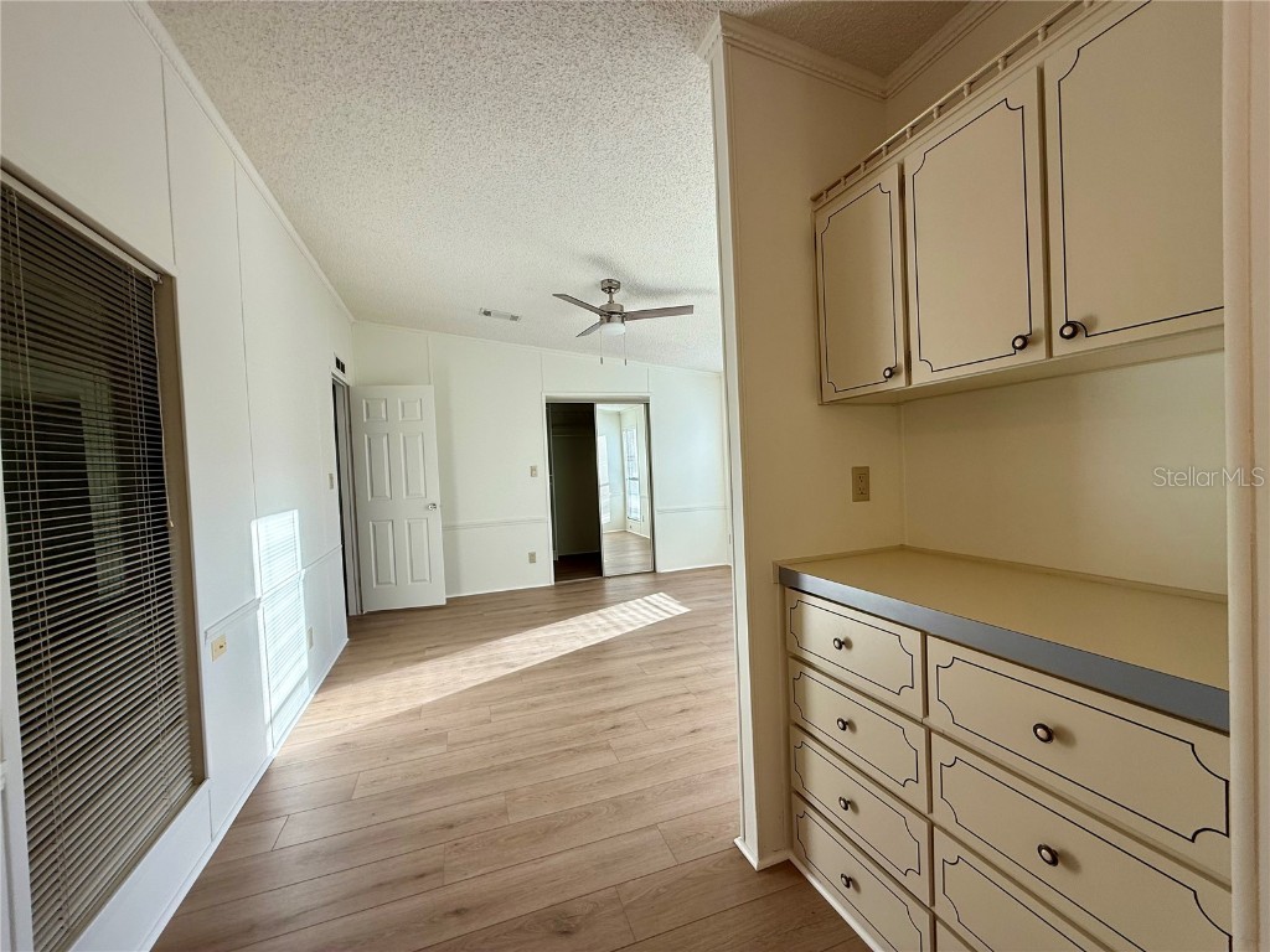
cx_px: 635
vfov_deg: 85.7
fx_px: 514
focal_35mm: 14
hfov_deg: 102.1
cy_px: 476
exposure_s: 1/159
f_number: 2.2
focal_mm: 2.22
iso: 50
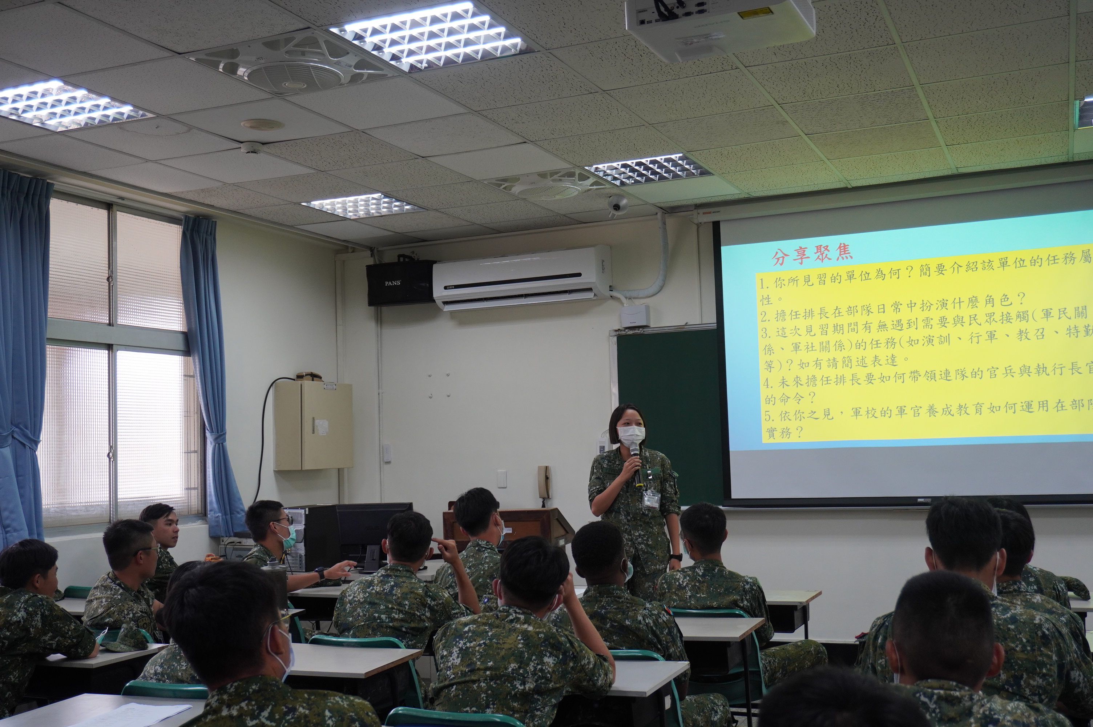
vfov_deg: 34.1
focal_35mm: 39
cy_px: 364
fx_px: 1183
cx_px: 546
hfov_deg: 49.6
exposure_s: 1/160
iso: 500
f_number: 4.5
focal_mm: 26
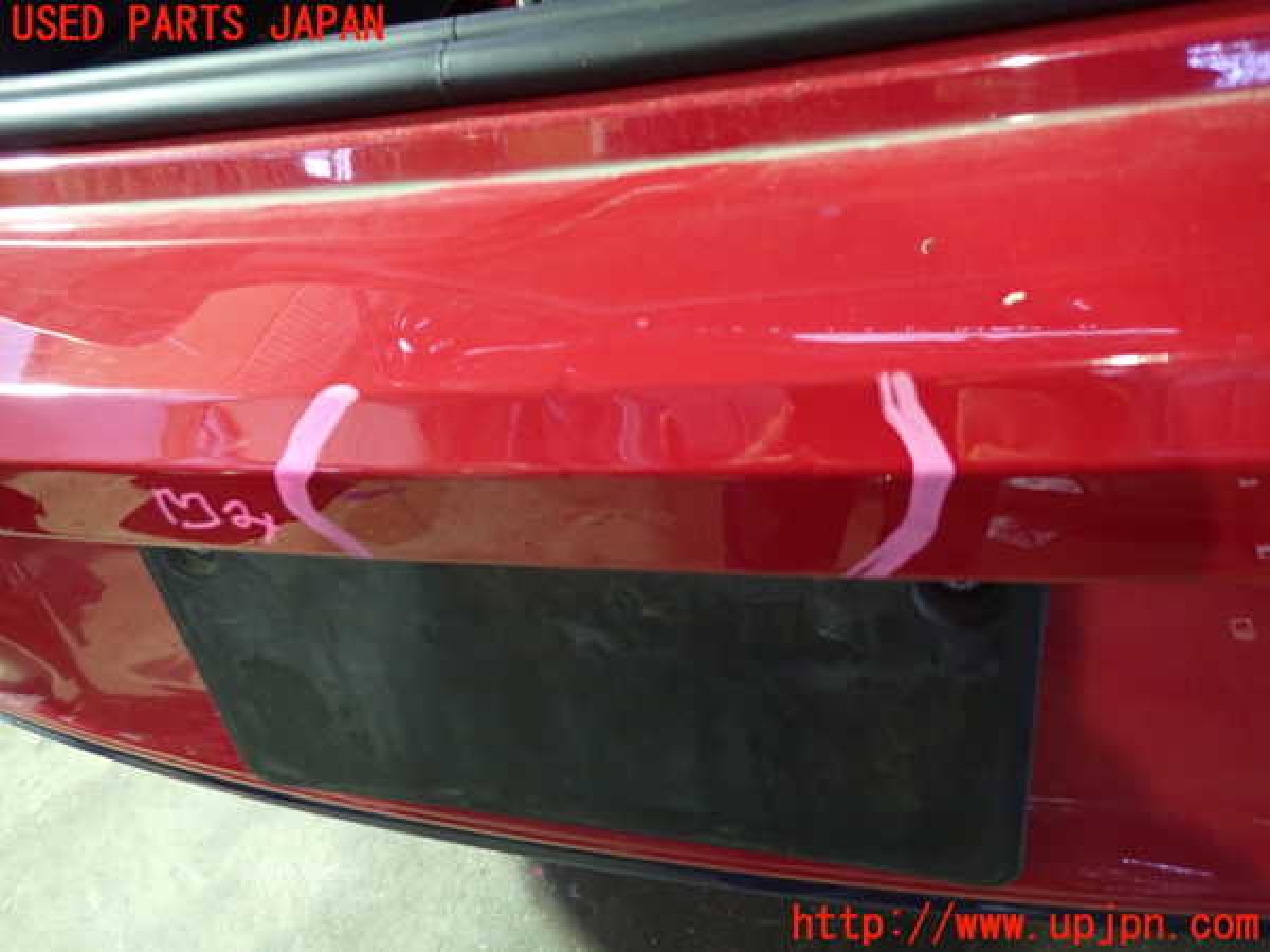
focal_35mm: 25
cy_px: 476
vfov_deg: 54.9
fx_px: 917
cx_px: 635
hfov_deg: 69.4
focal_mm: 4.5
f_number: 2
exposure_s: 1/20
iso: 800
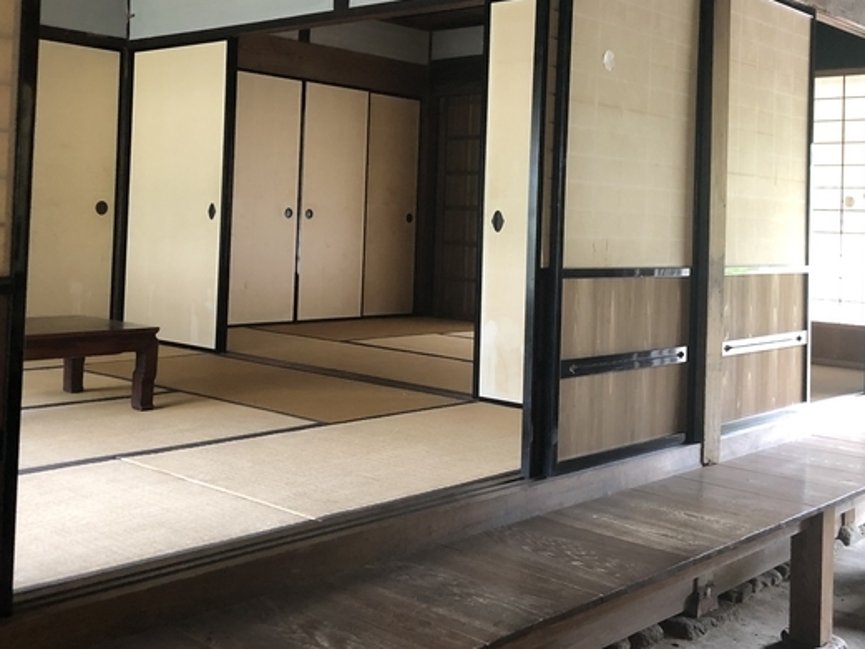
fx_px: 1075
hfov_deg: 43.7
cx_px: 367
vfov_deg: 33.0
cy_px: 174
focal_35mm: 43
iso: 100
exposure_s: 1/15
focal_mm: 4
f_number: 1.8
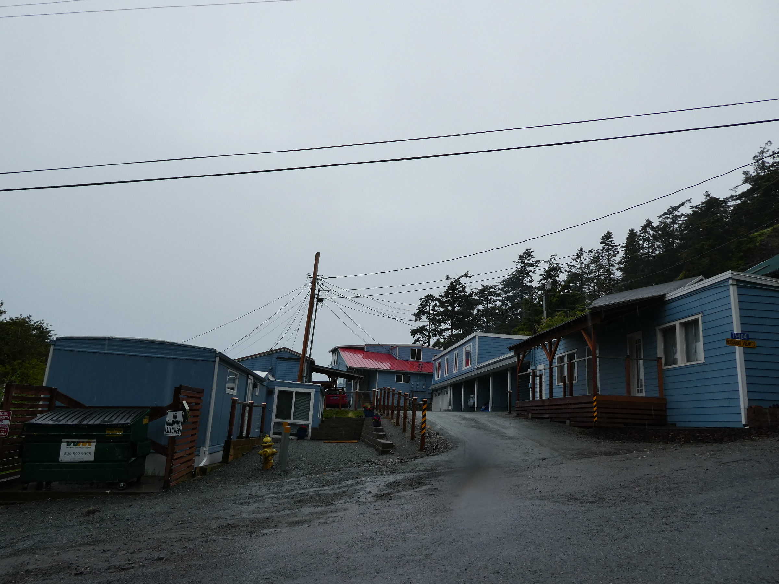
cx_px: 390
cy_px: 292
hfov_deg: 71.6
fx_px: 540
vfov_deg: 56.8
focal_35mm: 24
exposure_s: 1/400
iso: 80
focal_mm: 4.3
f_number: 3.3
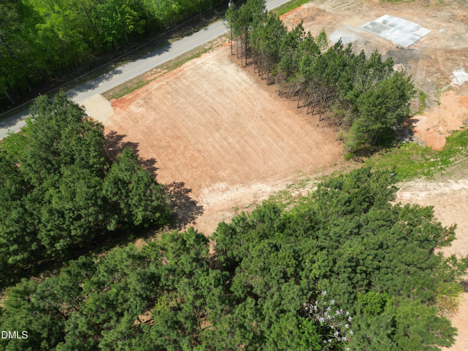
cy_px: 176
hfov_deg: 71.6
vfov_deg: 56.8
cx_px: 234
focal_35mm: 24
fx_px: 324
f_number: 1.7
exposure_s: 1/2000
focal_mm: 6.72
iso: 100
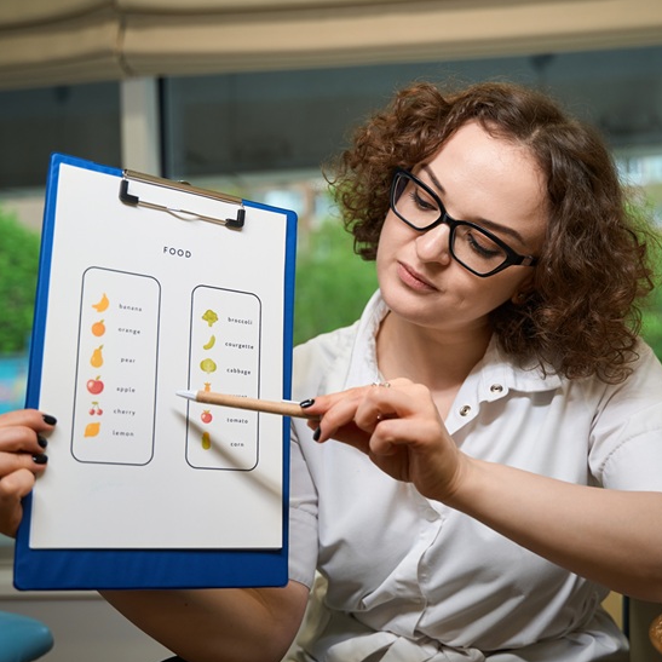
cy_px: 327
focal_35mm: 47
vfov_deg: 35.8
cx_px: 402
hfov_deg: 35.6
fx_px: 1025
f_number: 2.8
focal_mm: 36.3
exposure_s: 1/250
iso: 500
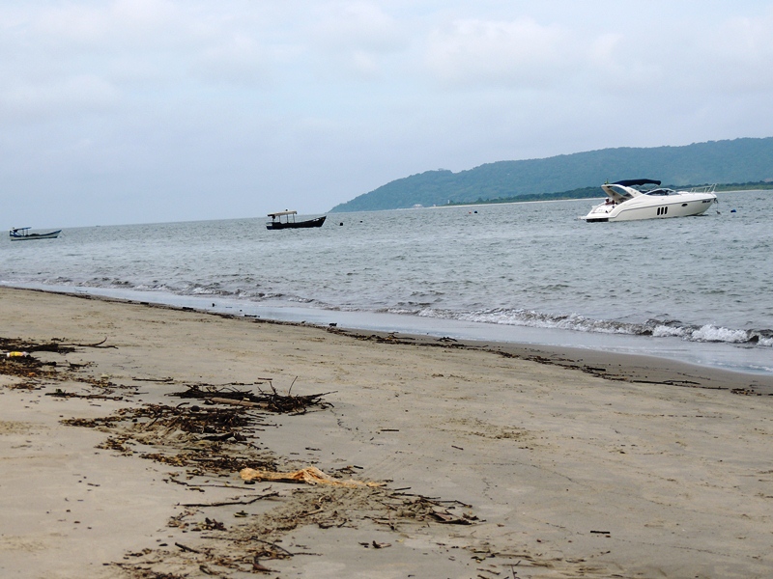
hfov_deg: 21.8
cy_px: 290
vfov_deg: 16.4
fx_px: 2010
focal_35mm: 90
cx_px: 386
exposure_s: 1/800
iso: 100
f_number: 4.1
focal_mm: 16
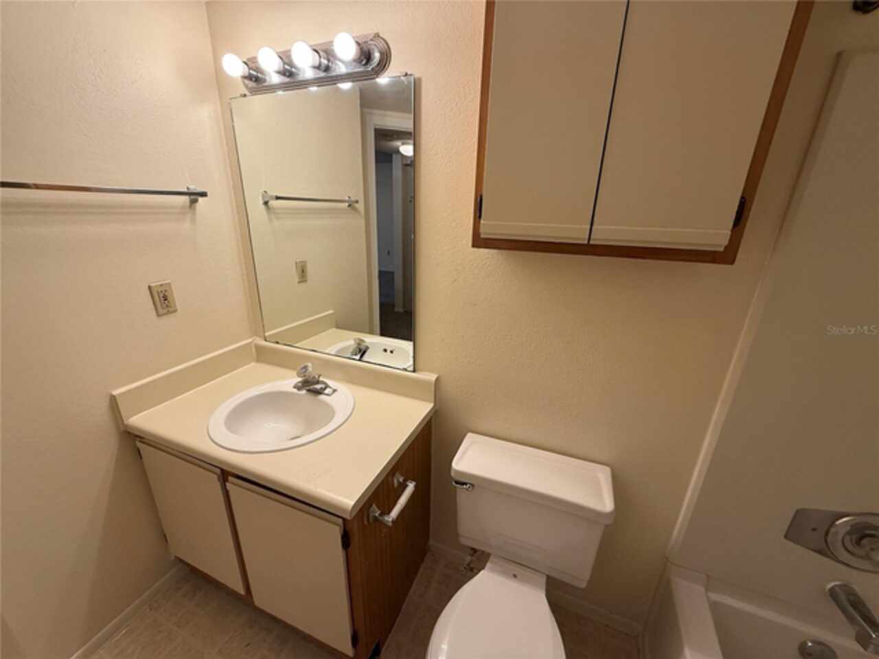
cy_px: 330
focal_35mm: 14
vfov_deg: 85.7
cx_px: 440
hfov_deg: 102.1
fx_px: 356
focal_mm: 2.22
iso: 125
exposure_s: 1/120
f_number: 2.2
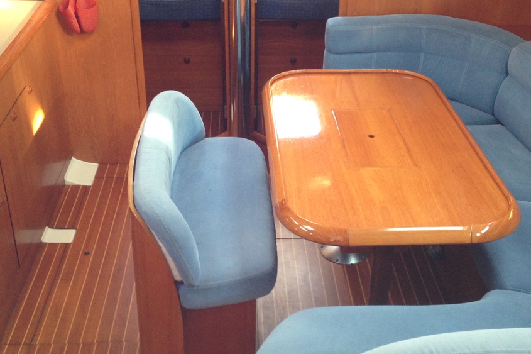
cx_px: 270
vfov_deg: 26.0
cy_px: 178
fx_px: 767
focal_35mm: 52
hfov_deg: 38.2
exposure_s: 1/20
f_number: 2.4
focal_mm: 4.12
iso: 100
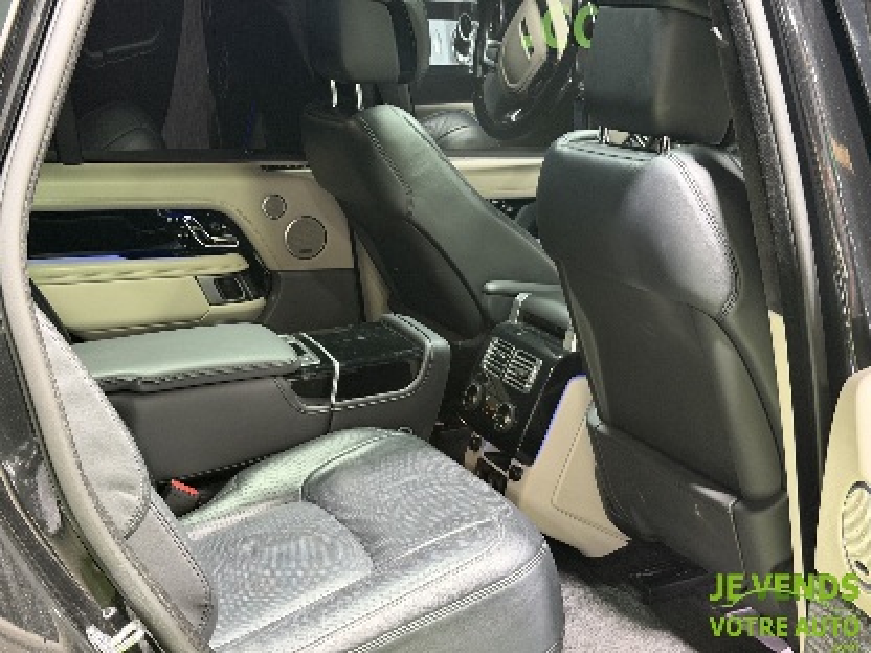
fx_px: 1208
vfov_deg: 30.3
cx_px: 436
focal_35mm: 48
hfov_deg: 39.7
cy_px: 326
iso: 500
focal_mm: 6.76
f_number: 1.78
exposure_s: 1/33
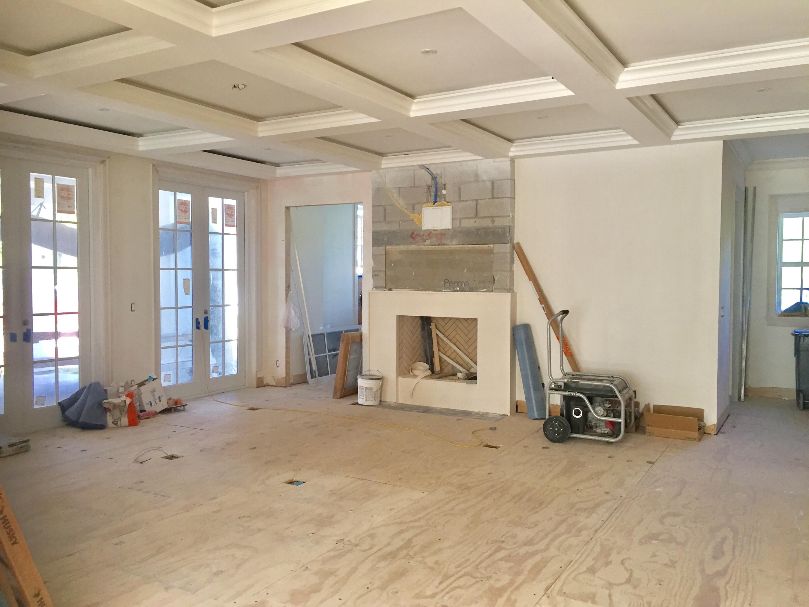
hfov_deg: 61.7
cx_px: 404
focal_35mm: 29
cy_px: 304
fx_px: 678
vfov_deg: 48.2
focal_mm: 4.15
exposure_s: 1/30
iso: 50
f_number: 2.2
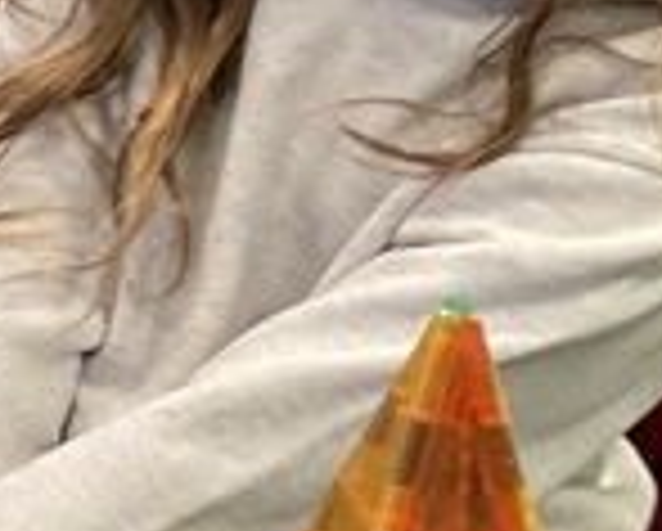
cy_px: 27
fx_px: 3865
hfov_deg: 9.3
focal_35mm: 197
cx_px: -603
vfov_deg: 7.8
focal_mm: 3
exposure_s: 1/60
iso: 125
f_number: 1.8
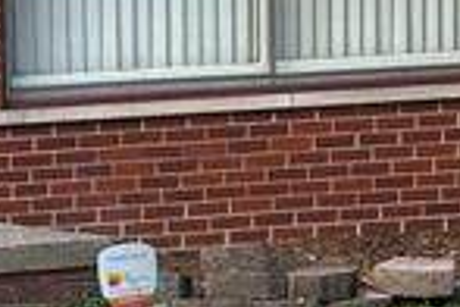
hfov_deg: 7.2
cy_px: 363
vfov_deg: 4.9
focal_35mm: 282
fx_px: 3603
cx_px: -275
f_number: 1.6
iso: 32
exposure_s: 1/140
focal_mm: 5.96
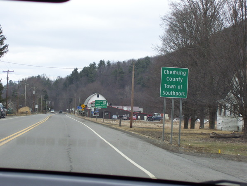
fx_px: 772
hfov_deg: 18.2
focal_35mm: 108
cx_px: 124
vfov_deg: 13.7
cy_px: 93
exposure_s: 1/250
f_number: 4.6
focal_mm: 18
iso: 100
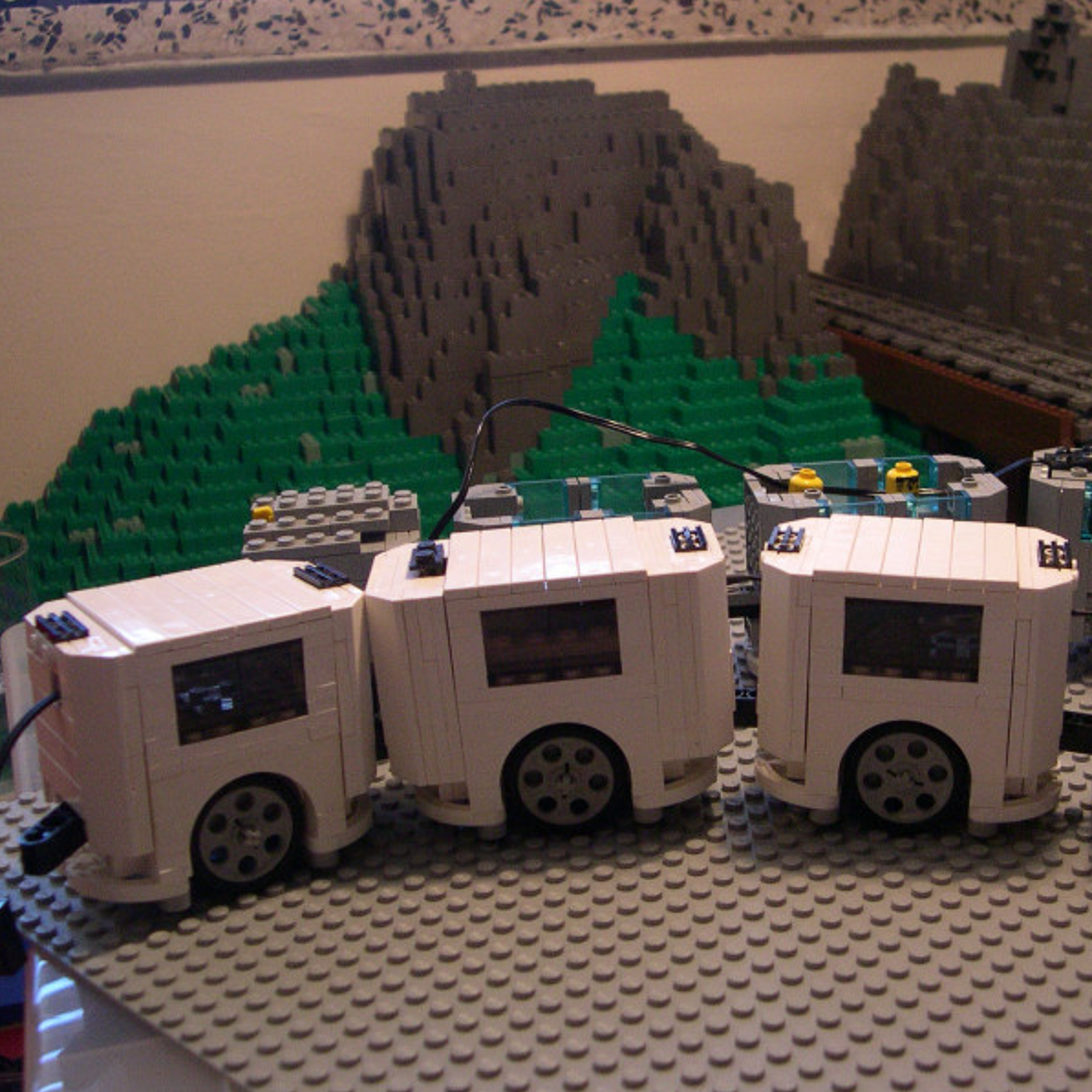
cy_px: 545
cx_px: 668
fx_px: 1606
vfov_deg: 37.6
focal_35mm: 45
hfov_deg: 37.4
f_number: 2.8
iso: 400
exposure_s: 1/69.7
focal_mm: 8
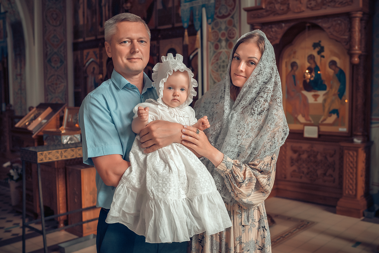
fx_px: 368
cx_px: 190
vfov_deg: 37.9
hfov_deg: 54.4
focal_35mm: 35
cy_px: 126
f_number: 3.2
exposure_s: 1/125
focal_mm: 35
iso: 640
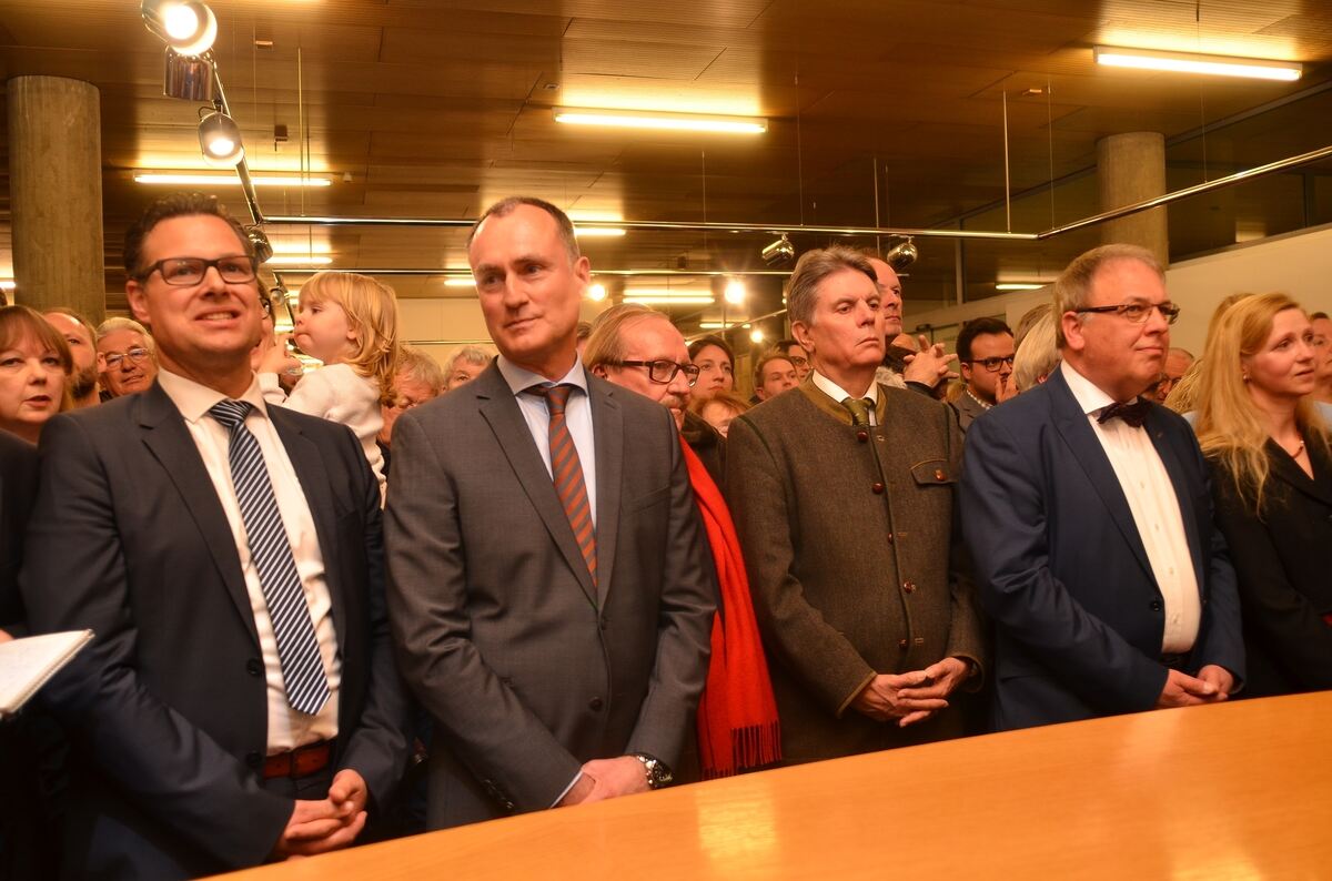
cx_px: 666
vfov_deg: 43.4
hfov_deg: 62.0
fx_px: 1107
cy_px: 440
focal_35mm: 30
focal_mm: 20
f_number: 3.5
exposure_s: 1/100
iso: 400
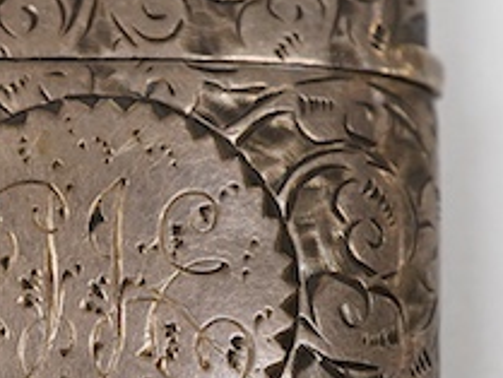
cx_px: 55
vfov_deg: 8.0
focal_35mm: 186
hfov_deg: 10.6
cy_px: 260
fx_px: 2704
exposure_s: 1/125
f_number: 9
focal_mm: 30
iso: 800
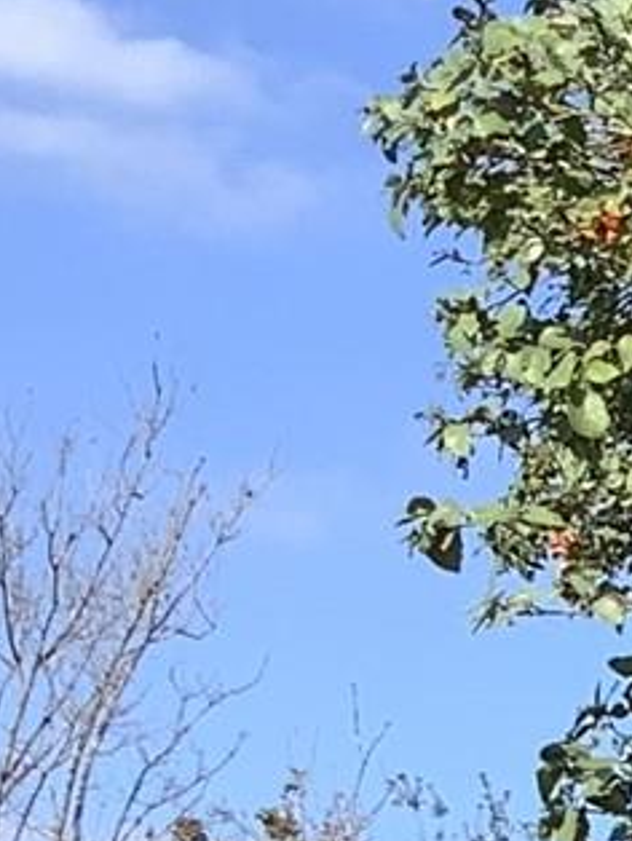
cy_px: 1411
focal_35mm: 202
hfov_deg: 6.6
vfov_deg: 9.4
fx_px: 4911
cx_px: 2051
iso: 25
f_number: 2.4
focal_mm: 3.3
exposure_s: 1/741
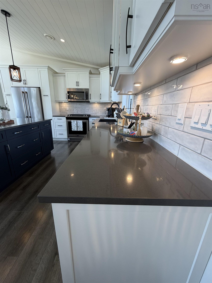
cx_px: 106
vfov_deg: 102.1
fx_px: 114
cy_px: 142
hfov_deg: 85.7
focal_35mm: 14
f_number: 2.2
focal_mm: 2.22
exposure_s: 1/120
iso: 100
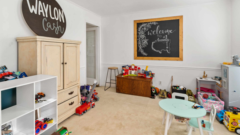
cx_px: 117
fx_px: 121
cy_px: 56
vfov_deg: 58.0
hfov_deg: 89.5
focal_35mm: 19
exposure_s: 1/5
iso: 400
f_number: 8
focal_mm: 17
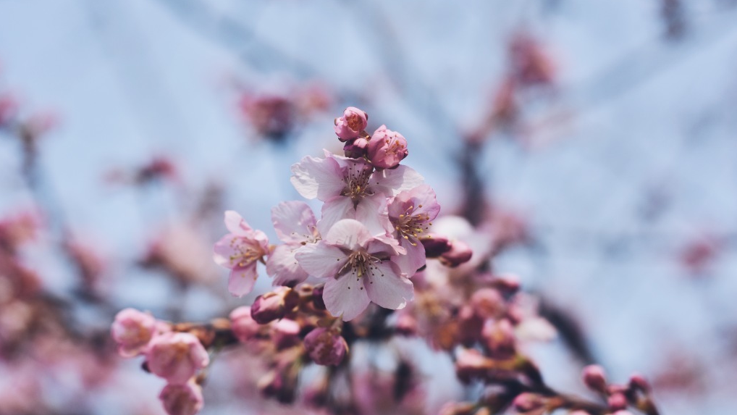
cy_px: 232
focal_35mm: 79
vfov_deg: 15.3
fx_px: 1544
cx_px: 368
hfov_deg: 26.8
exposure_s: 1/4000
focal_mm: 50
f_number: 3.2
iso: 200
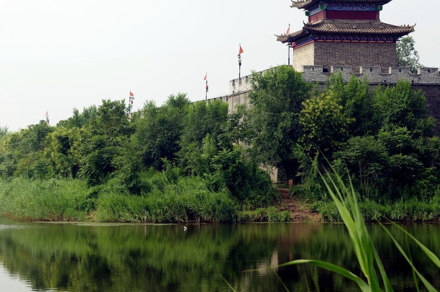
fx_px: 1319
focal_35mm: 108
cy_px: 122
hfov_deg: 18.9
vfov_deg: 12.7
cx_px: 237
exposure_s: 1/100
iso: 100
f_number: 8
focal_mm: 50
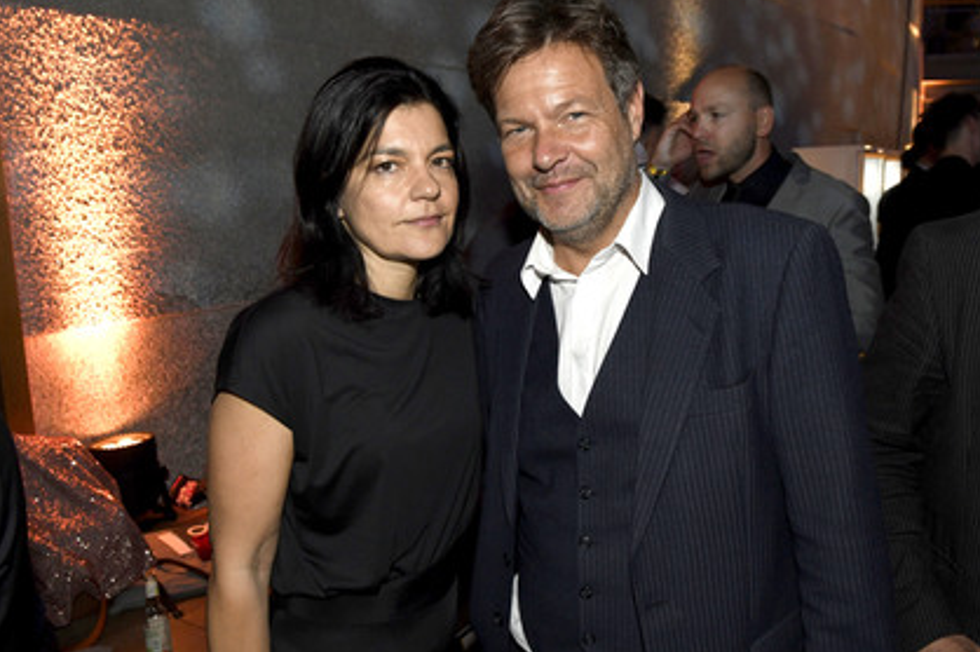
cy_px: 333
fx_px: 734
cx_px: 486
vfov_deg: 47.9
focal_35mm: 27
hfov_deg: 67.4
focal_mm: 17
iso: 1250
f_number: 5
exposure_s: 1/50
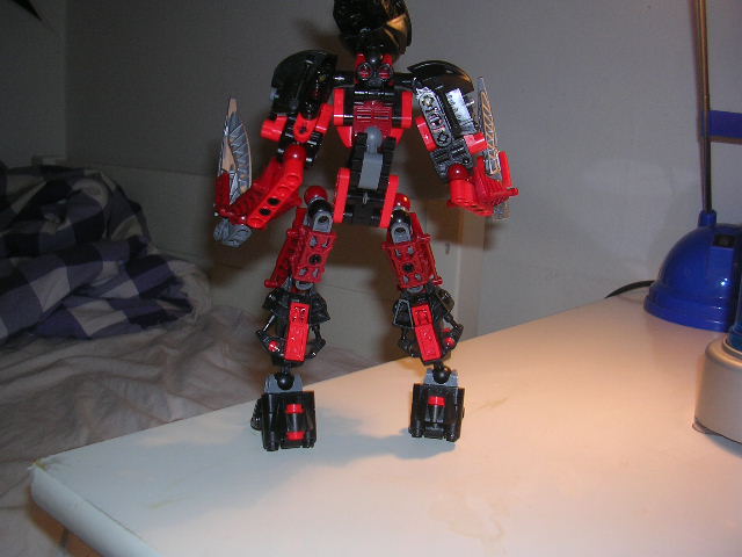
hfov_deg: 49.0
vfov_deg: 37.7
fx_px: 815
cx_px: 371
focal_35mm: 38
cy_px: 278
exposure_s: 1/60.1
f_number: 2.8
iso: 50
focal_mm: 5.8
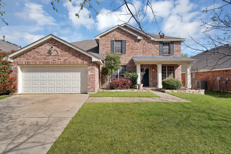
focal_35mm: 16
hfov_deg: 96.7
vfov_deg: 73.8
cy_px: 77
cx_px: 116
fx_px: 103
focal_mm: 16
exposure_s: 1/320
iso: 640
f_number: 9
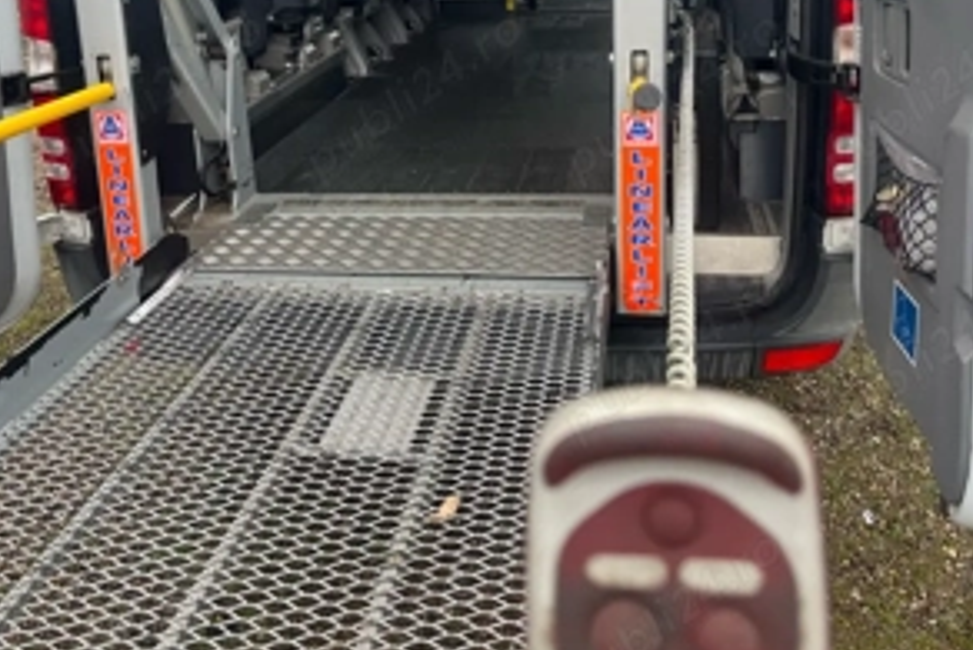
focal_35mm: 37
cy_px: 137
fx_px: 1000
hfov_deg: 51.9
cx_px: 480
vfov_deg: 34.9
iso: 80
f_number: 1.6
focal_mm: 5.1
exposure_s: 1/122
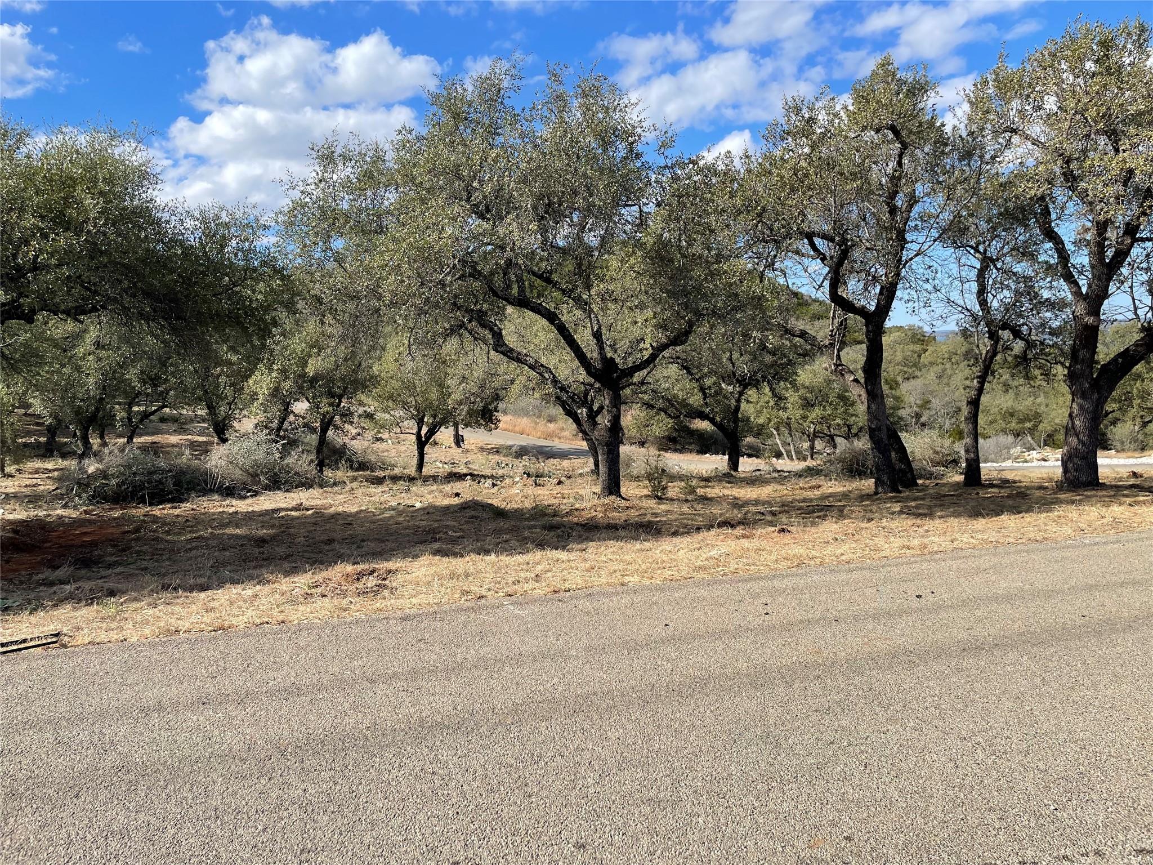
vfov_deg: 53.1
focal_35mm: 26
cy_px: 432
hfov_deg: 67.3
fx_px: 866
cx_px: 576
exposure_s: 1/2618
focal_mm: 4.2
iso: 32
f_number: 1.6
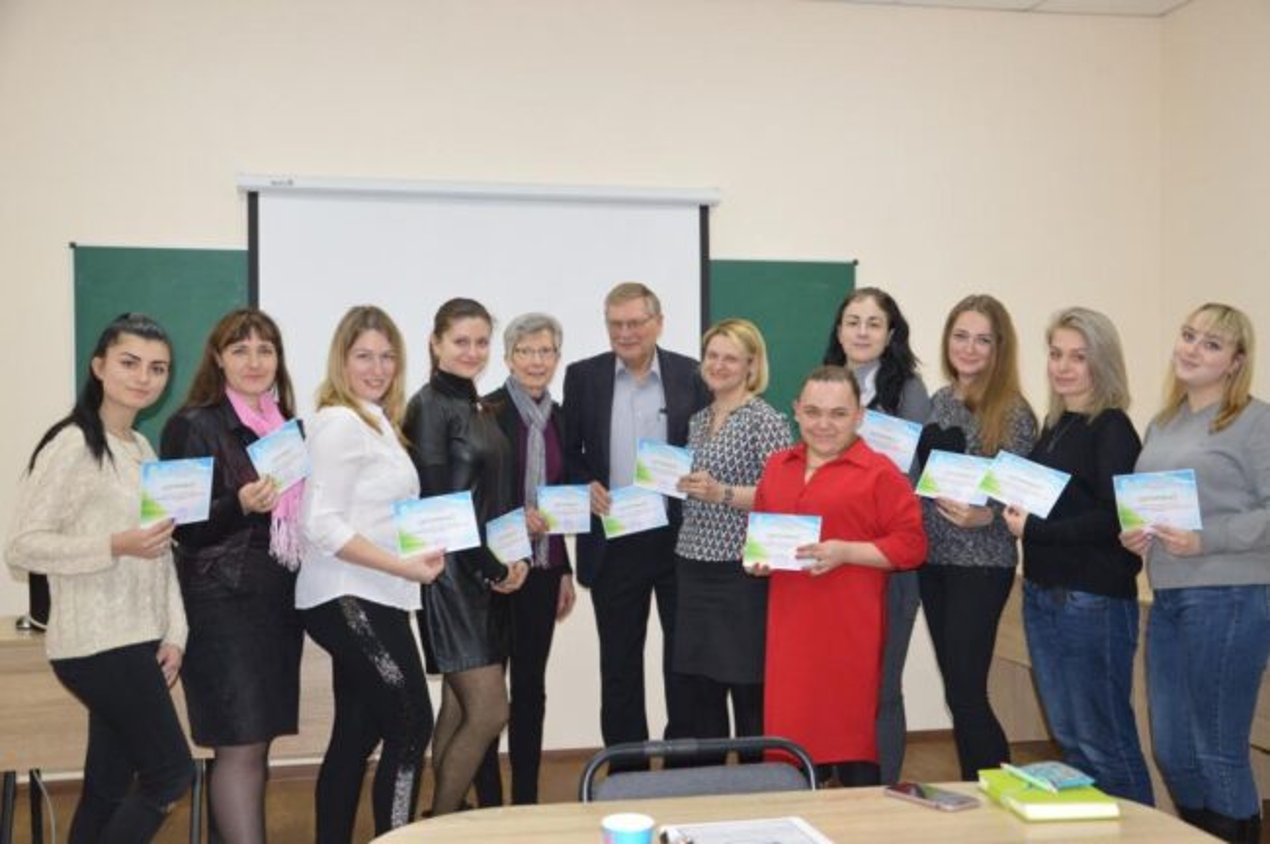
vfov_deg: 34.1
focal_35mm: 39
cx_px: 635
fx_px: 1374
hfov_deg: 49.6
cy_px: 422
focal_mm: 26
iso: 800
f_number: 4
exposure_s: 1/60
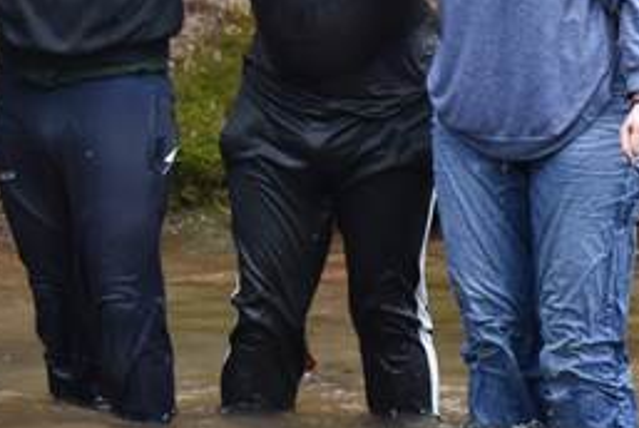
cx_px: -137
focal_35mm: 522
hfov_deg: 3.9
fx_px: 9276
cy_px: 41
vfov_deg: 2.6
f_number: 4.8
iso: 800
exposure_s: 1/250
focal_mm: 112
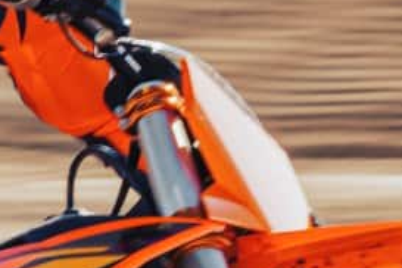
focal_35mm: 1475
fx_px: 16470
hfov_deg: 1.4
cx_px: -459
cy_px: 381
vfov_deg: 0.9
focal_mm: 210
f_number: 14
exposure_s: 1/160
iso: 250
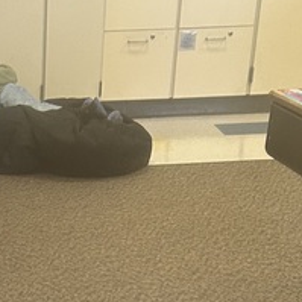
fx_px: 1165
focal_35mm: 118
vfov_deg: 11.8
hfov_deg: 14.2
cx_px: -87
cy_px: 739
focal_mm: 5.7
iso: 125
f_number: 1.5
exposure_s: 1/61
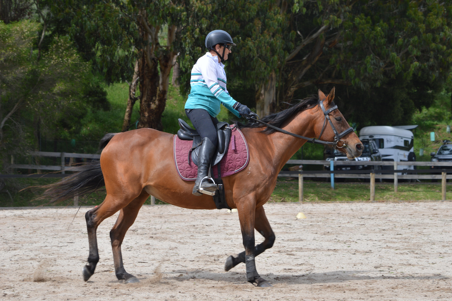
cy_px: 150
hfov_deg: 16.1
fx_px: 1599
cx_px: 226
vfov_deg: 10.7
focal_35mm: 128
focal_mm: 85
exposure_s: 1/250
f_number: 8
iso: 100
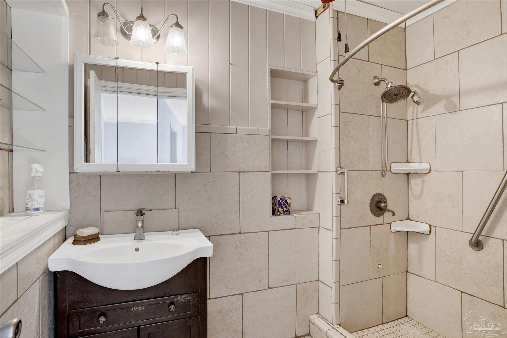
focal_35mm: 18
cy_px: 169
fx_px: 253
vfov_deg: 67.4
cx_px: 254
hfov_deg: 90.0
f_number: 11
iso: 200
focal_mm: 18
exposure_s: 1/2
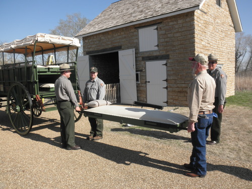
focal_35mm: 28
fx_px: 204
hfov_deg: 63.4
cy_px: 94
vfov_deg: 49.7
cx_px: 126
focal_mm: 5
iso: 64
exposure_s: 1/125
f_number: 8.5
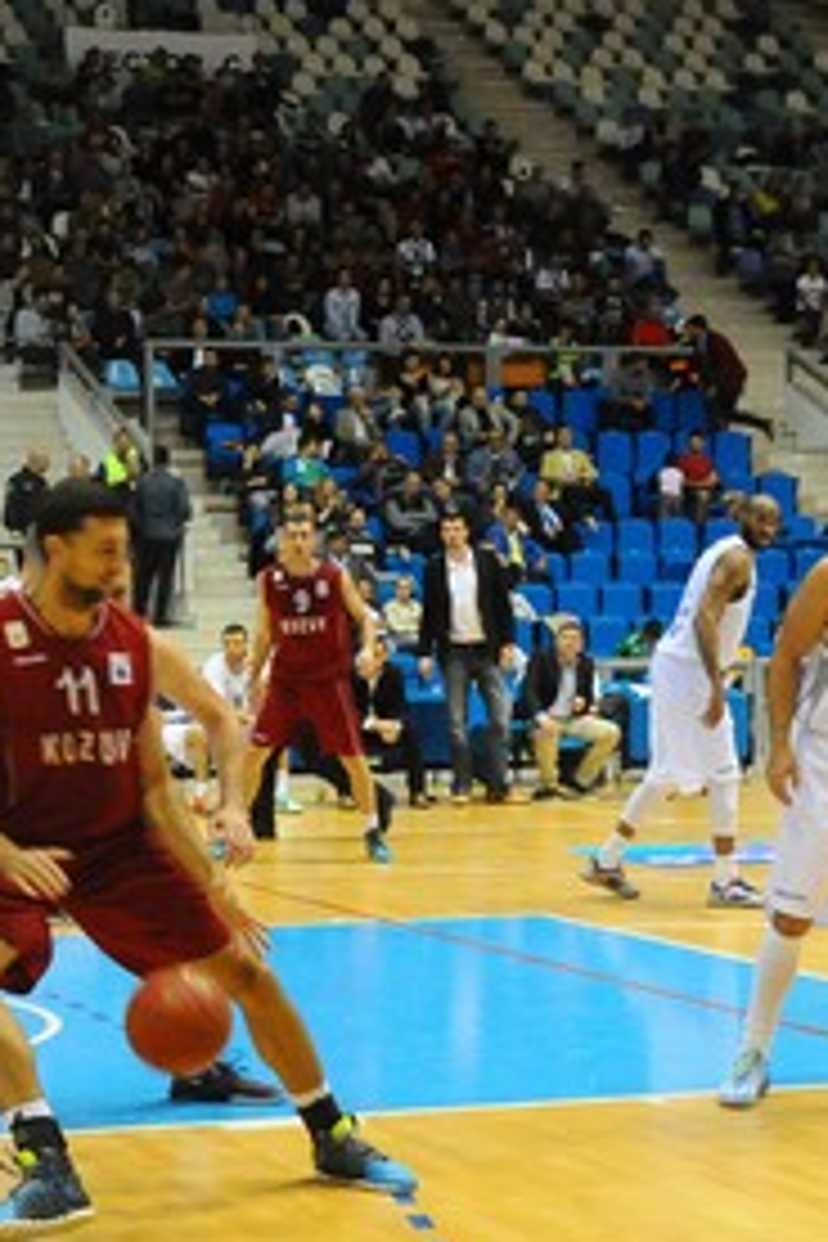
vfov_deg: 23.1
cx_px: 117
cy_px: 727
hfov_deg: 15.4
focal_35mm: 88
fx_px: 3039
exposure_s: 1/200
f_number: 7.1
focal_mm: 27
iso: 3200
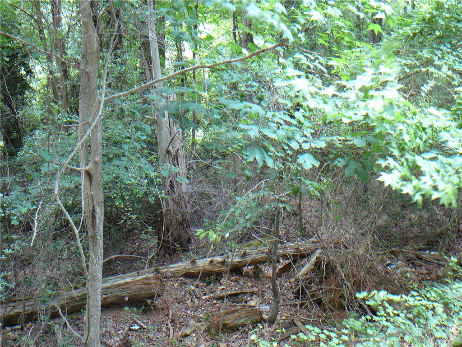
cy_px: 174
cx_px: 231
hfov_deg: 52.6
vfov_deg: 40.7
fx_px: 467
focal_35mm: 35
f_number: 2.8
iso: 200
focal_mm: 5.2
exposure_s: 1/13
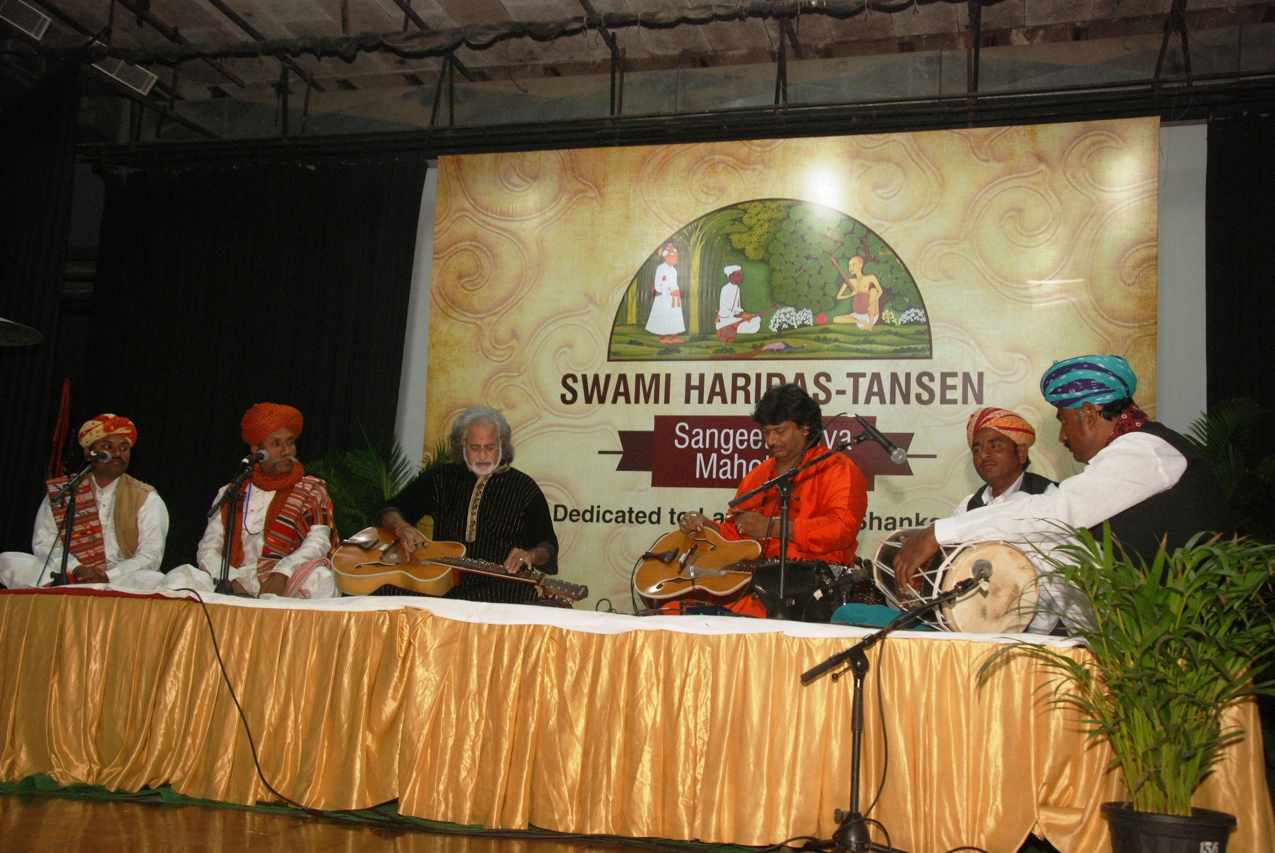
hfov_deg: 51.2
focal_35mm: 38
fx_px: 1330
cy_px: 426
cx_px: 638
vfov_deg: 35.6
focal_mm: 25
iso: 500
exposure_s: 1/60
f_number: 6.3
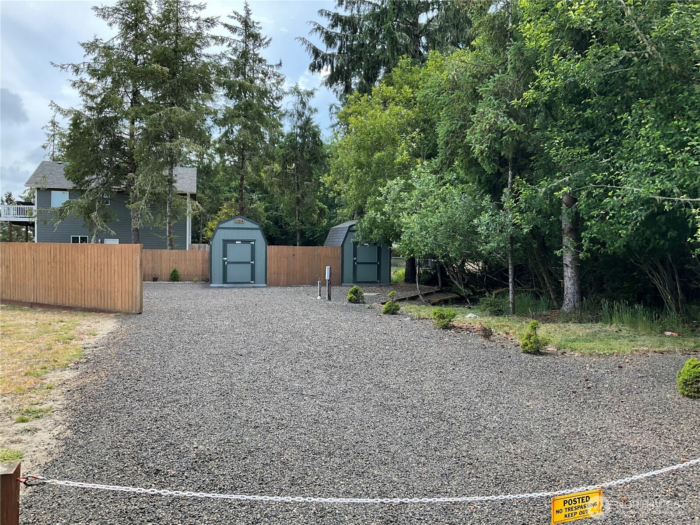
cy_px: 262
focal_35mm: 29
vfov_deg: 48.2
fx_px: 586
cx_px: 350
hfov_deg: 61.7
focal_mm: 3
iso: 25
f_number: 1.8
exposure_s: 1/386
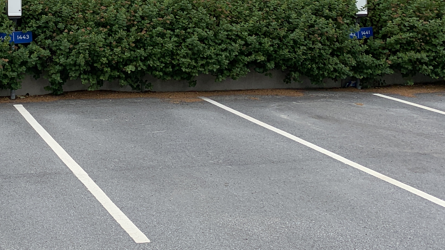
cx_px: 60
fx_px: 720
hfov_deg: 32.9
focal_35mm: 61
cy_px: -47
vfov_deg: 18.7
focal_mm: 4.25
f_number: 1.8
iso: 25
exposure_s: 1/1387
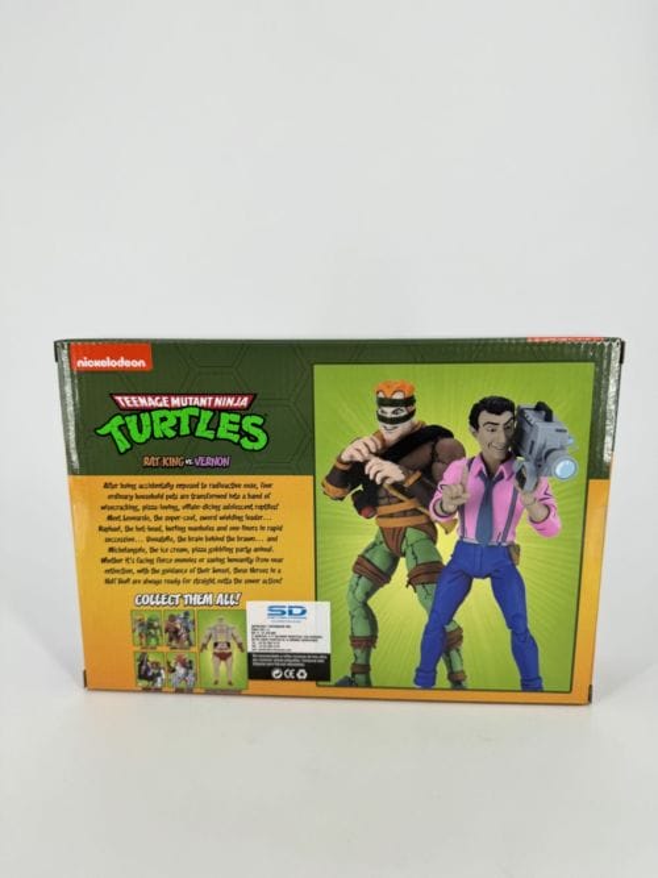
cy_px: 439
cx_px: 329
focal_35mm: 24
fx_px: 608
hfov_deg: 56.8
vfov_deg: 71.6
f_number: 1.78
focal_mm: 6.76
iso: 80
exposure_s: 1/1261
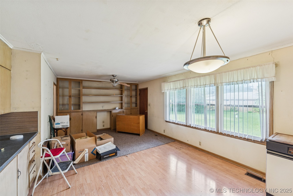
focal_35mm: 15
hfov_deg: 101.9
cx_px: 146
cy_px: 98
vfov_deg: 78.8
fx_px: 119
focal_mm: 14.6
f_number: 2.8
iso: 400
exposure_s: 1/40
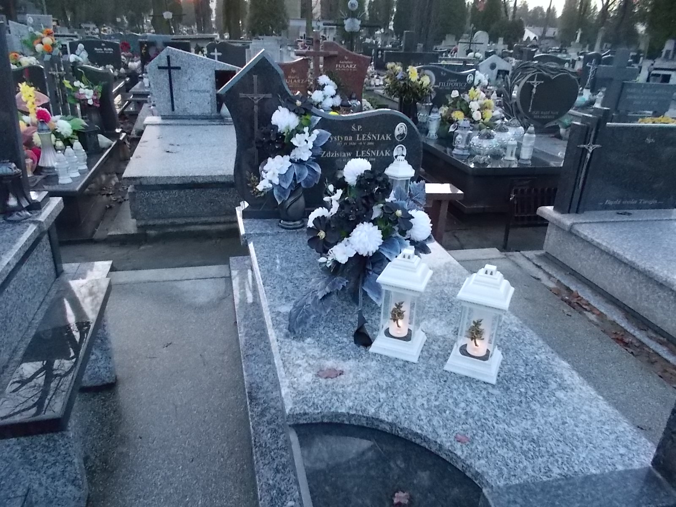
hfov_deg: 67.3
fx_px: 508
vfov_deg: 53.1
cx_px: 338
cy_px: 254
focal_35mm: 26
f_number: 3.2
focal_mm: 4.6
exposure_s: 1/60
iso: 400
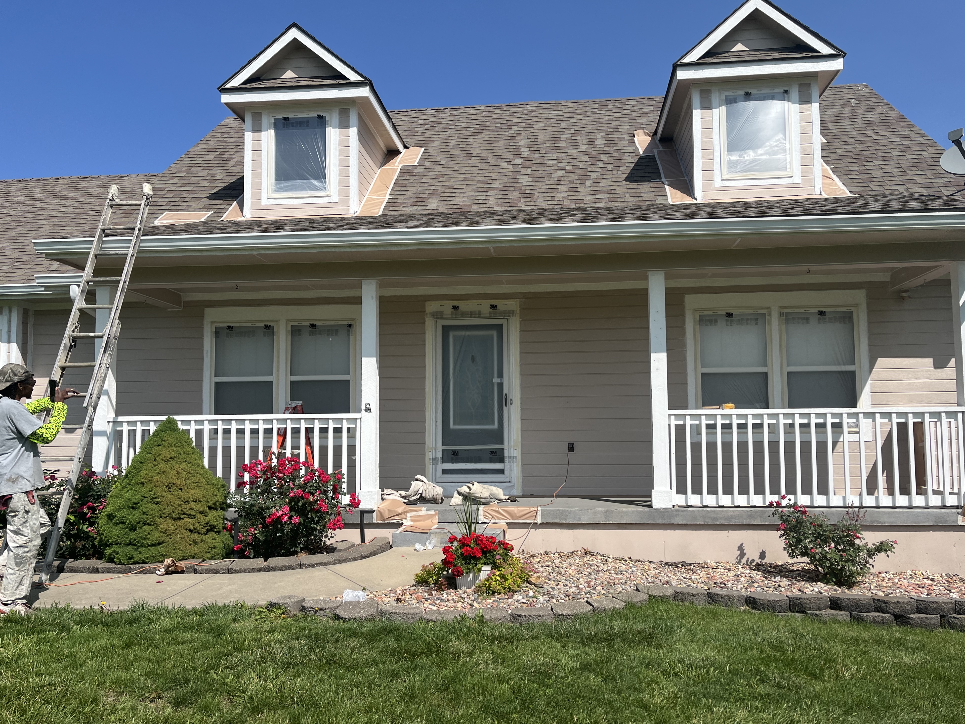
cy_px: 368
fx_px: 753
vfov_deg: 51.3
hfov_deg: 65.3
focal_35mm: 27
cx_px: 500
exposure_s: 1/4484
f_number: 1.6
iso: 50
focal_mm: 5.1
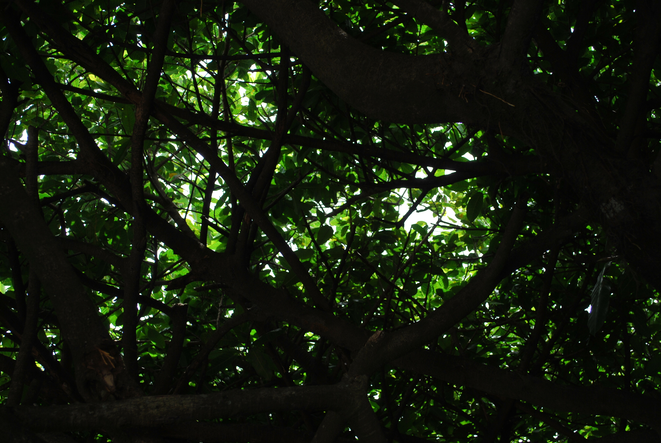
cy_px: 222
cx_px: 330
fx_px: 1048
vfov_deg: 23.8
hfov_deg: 35.0
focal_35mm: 57
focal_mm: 38
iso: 100
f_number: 6.3
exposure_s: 1/160
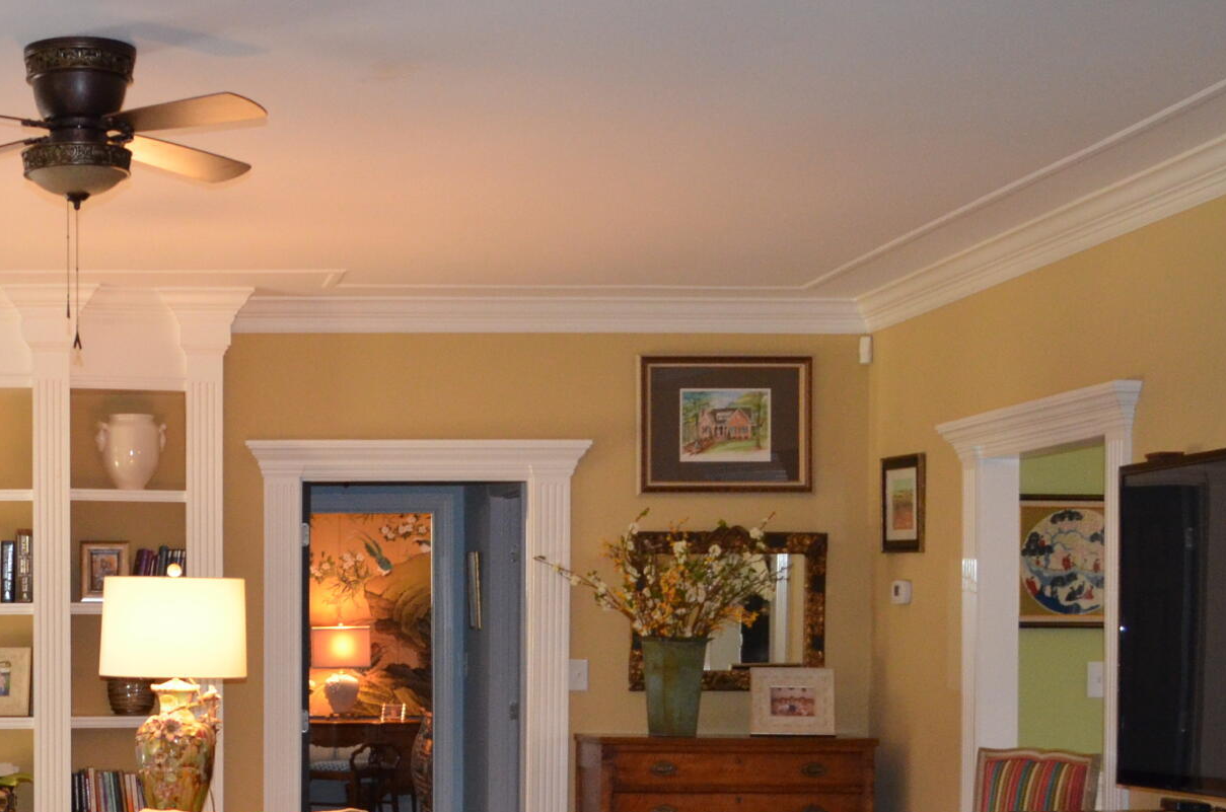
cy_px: 675
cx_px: 139
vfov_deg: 20.0
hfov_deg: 29.0
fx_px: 2277
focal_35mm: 67
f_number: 3.5
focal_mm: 18
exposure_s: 1/60
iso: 1250
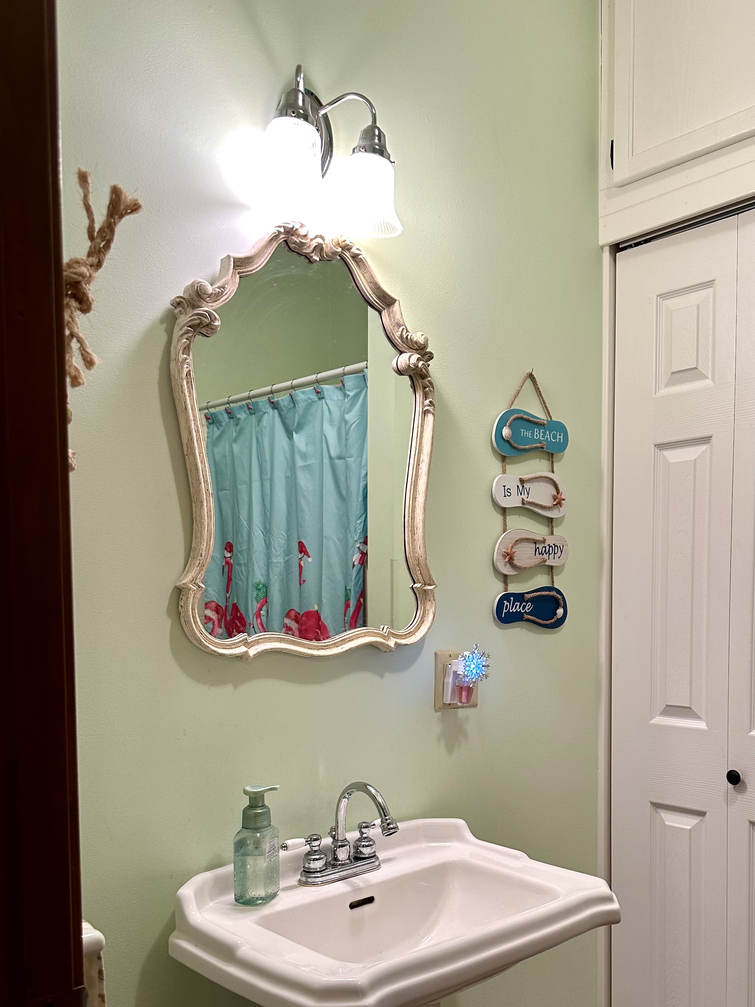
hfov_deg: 43.6
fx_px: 931
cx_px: 492
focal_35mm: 32
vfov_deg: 55.8
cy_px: 660
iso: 125
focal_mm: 6.86
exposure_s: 1/60
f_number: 1.78
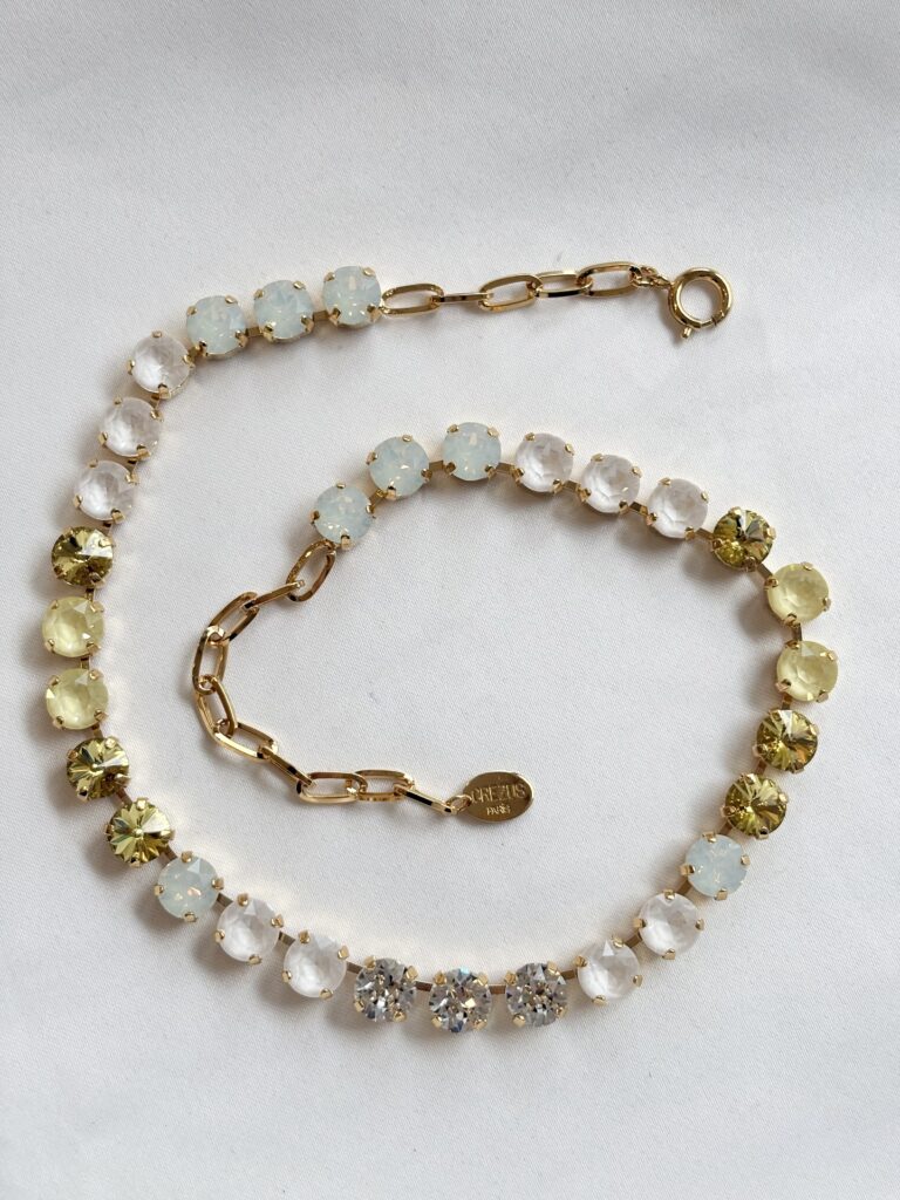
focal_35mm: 52
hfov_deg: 28.0
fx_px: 1803
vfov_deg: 36.8
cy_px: 600
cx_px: 450
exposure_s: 1/382
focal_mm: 5.96
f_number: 1.6
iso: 32
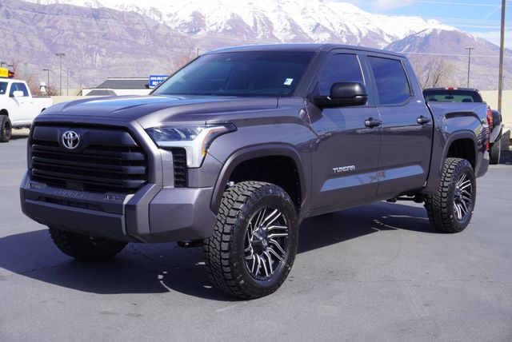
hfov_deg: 42.3
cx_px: 256
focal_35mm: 46
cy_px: 171
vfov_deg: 29.0
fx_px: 662
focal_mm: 31
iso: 100
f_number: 10
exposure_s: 1/125
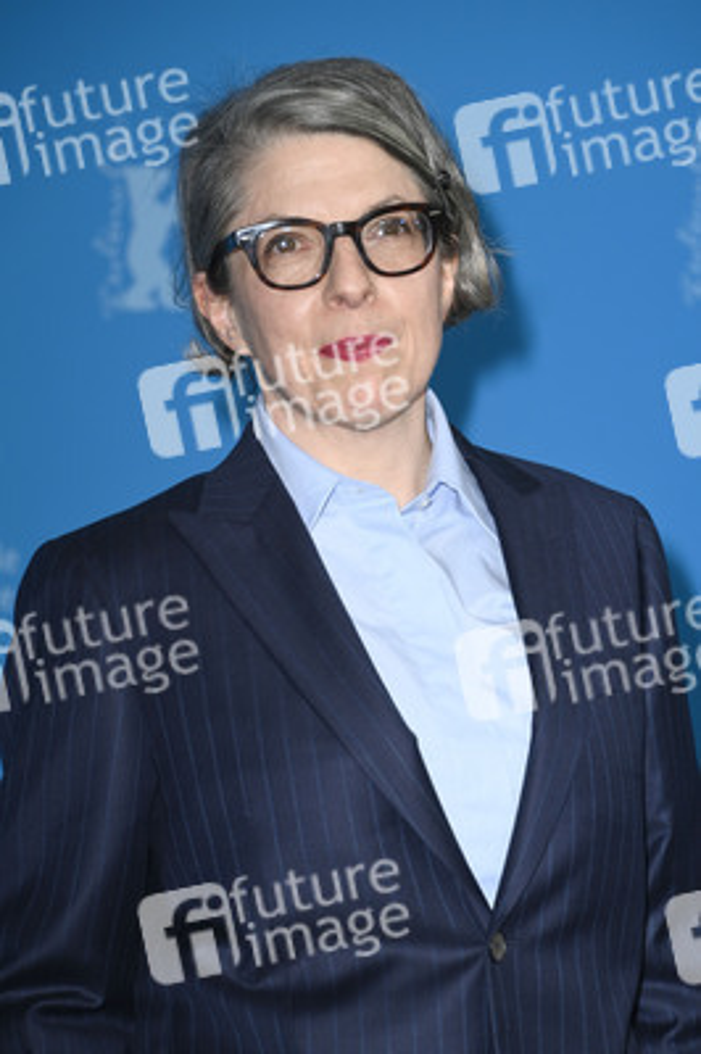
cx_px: 350
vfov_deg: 12.1
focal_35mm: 170
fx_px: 4974
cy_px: 527
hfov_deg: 8.1
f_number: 5.6
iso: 640
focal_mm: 170
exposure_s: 1/250
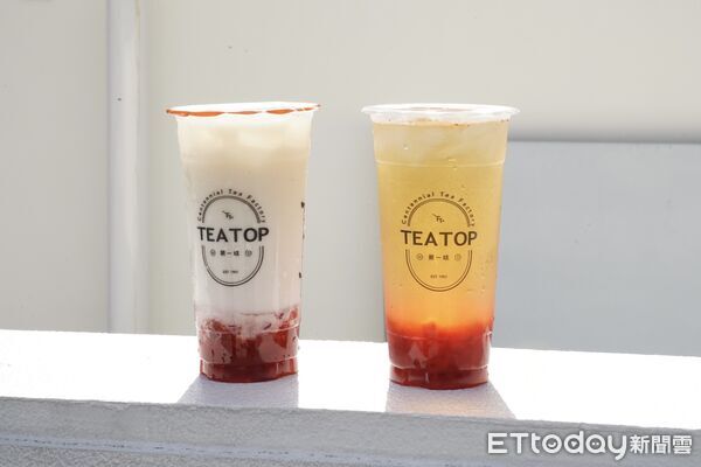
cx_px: 350
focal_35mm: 70
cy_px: 234
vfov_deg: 19.5
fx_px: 1363
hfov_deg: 28.8
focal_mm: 70
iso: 3200
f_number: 22
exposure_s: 1/640
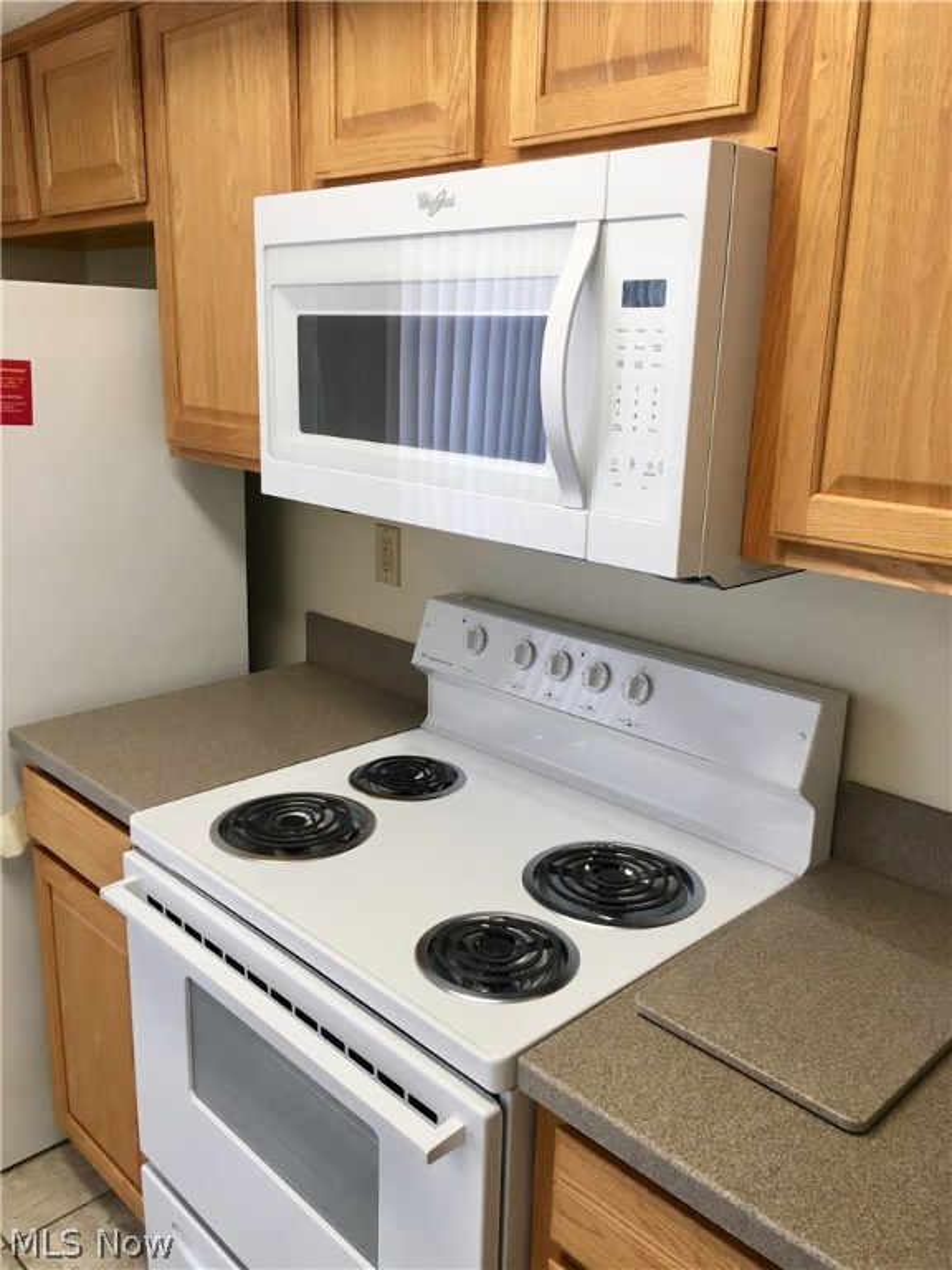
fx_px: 1063
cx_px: 476
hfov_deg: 48.2
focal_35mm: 29
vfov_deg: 61.7
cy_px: 635
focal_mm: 4.15
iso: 25
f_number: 2.2
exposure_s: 1/40
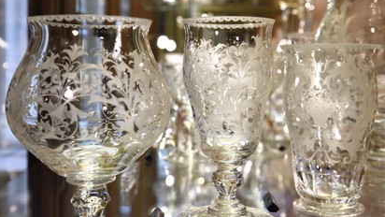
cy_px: 104
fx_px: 480
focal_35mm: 47
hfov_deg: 43.7
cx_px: 193
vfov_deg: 25.5
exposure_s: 1/200
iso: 1250
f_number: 9
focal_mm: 44
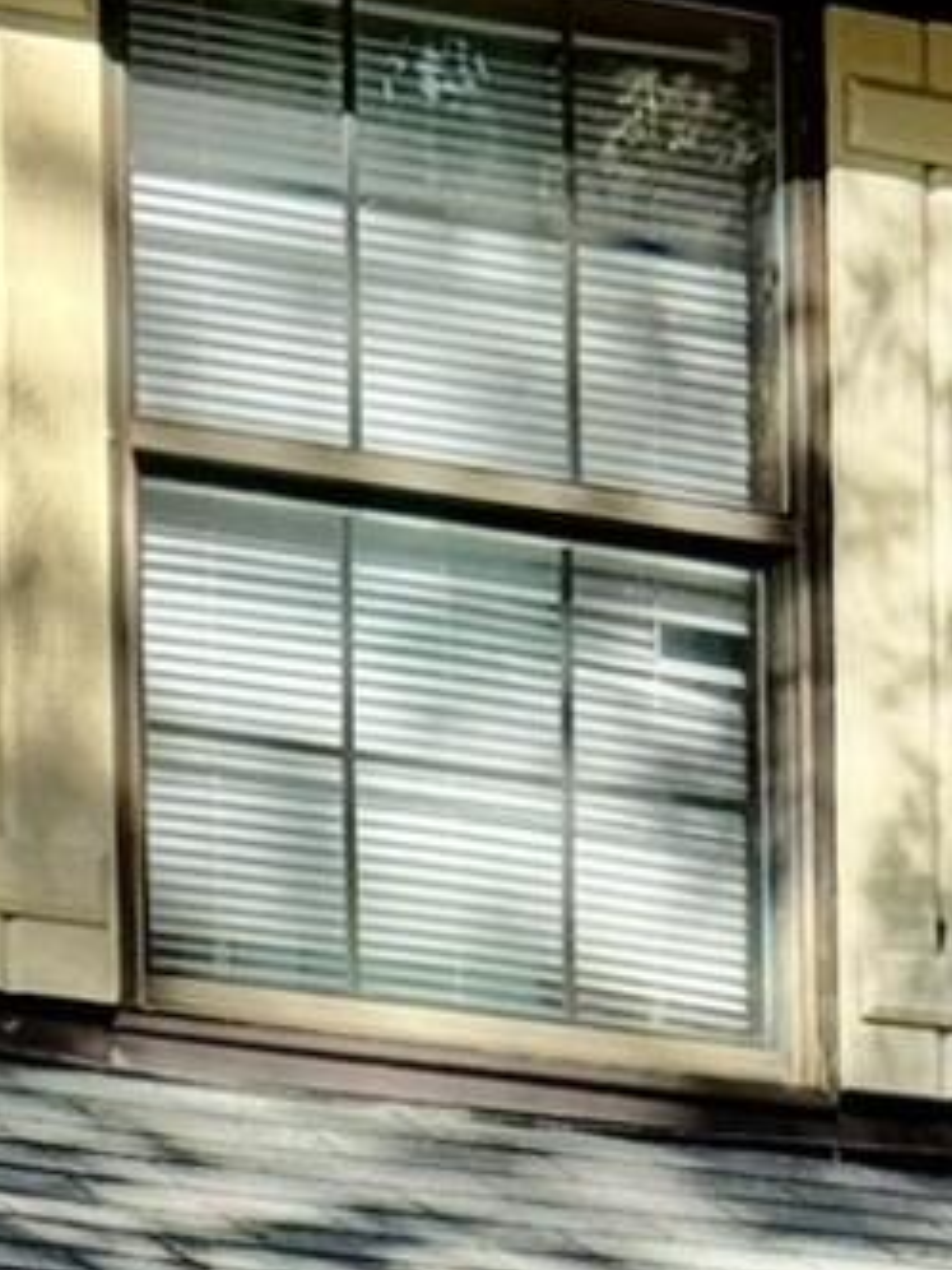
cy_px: 3225
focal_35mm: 289
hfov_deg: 5.1
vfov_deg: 6.5
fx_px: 10597
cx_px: 1625
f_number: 1.78
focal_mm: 6.76
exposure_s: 1/1524
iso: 64
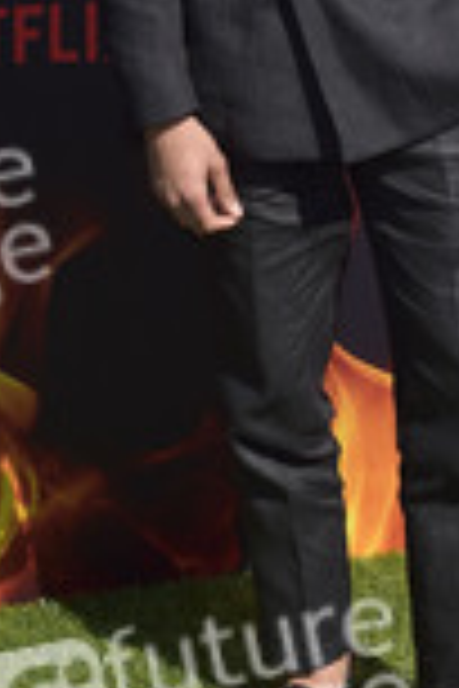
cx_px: 313
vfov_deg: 18.2
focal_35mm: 110
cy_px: 31
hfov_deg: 12.4
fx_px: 2104
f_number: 8
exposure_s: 1/250
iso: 200
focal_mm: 42
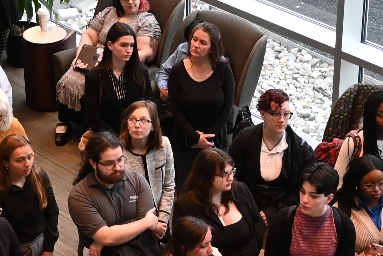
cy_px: 285
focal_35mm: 140
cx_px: 143
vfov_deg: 9.7
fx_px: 1489
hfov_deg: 14.6
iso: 720
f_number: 4.2
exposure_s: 1/125
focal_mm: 24
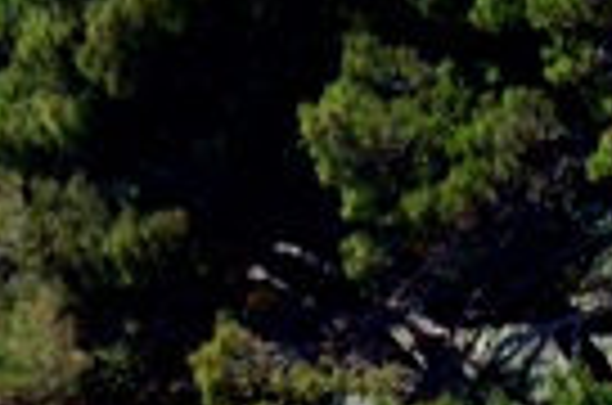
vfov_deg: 0.4
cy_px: 115
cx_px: 83
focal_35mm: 3303
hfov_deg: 0.6
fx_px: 56020
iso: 2200
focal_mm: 300
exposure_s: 1/8000
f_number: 6.3
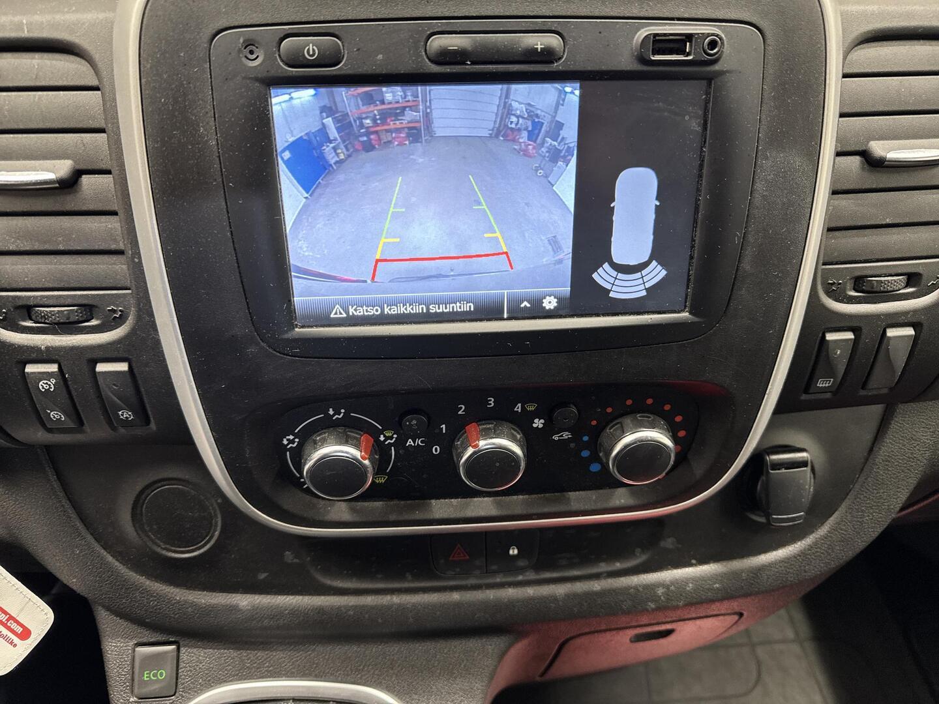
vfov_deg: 56.8
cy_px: 352
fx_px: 651
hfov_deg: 71.6
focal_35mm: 24
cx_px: 470
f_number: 1.78
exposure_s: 1/50
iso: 320
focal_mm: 6.76
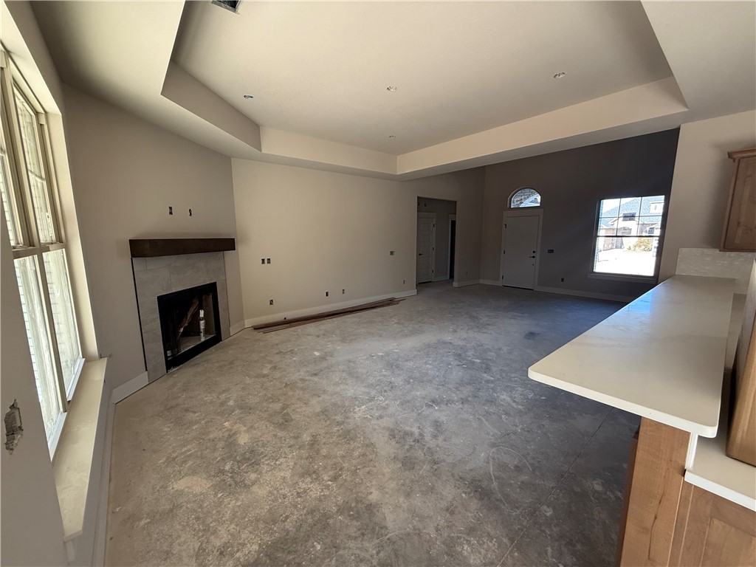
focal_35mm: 14
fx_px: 306
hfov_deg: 102.1
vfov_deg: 85.7
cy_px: 284
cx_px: 378
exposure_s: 1/99
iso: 160
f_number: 2.2
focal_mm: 2.22
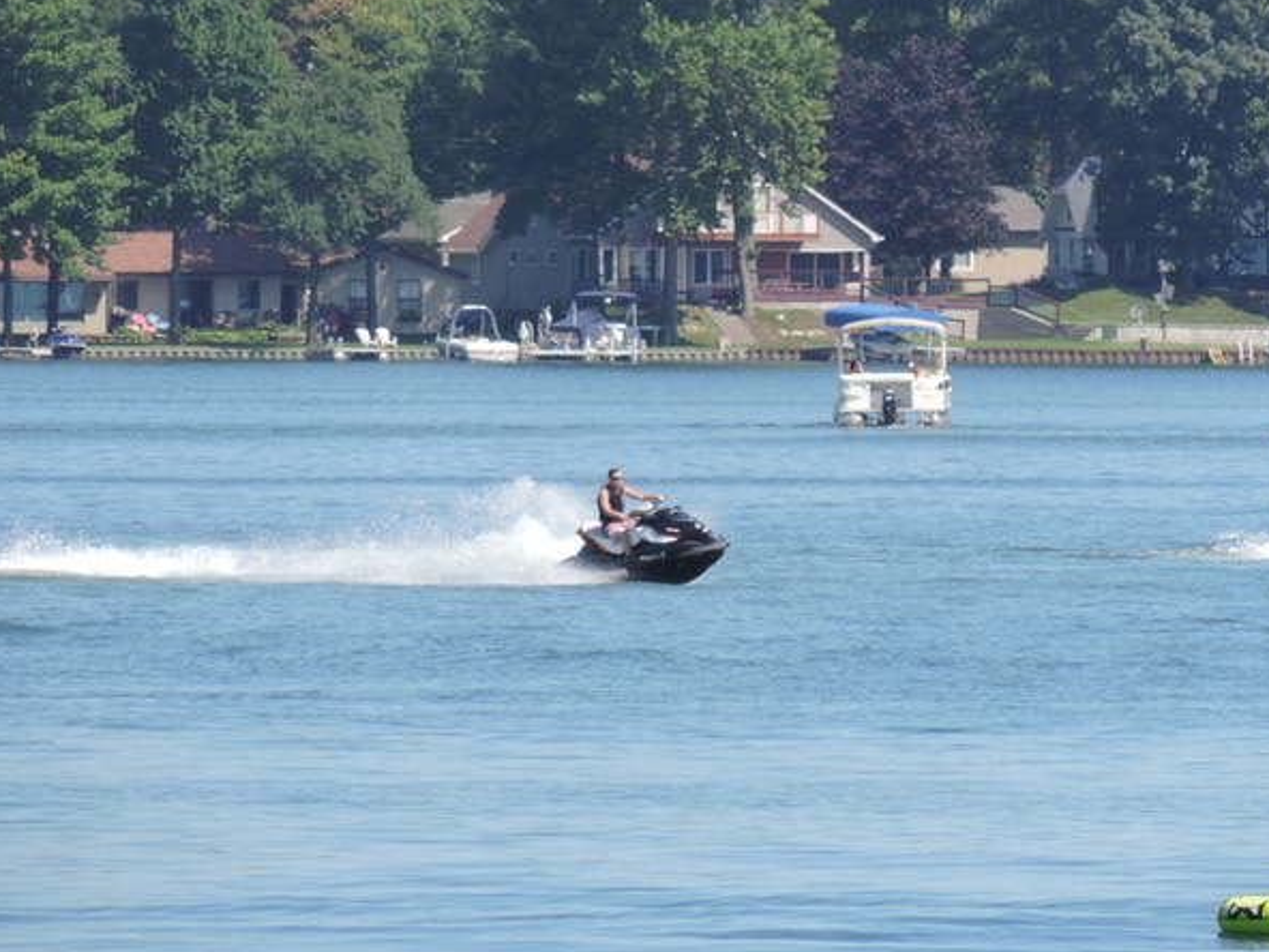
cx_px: 712
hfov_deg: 2.0
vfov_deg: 1.5
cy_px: 334
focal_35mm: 1013
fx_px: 37136
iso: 100
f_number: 5.1
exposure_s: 1/400
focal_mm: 133.7
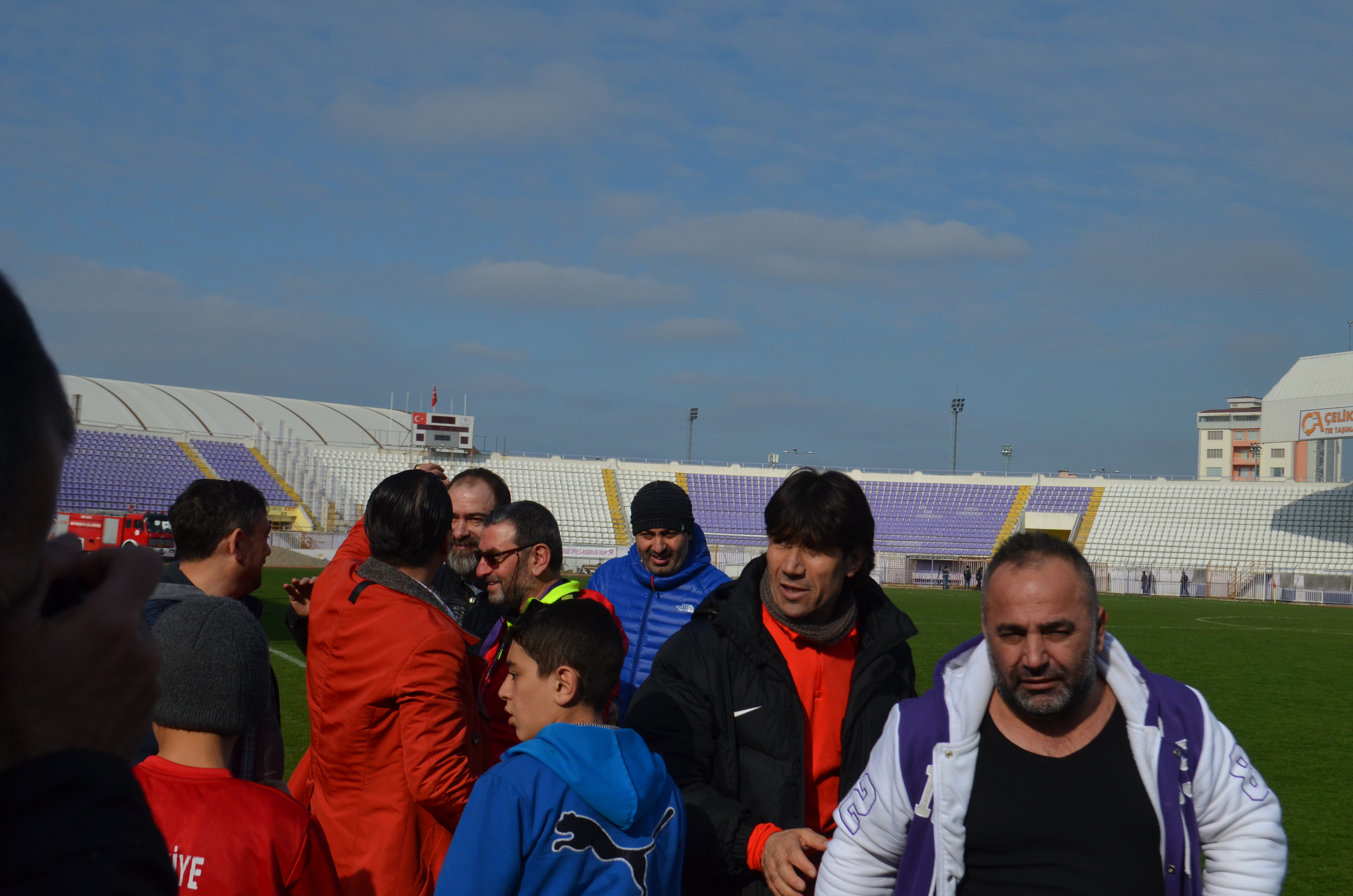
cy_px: 448
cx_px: 676
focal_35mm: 48
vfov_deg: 28.0
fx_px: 1800
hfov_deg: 41.2
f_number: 8
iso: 400
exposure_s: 1/2000
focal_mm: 32
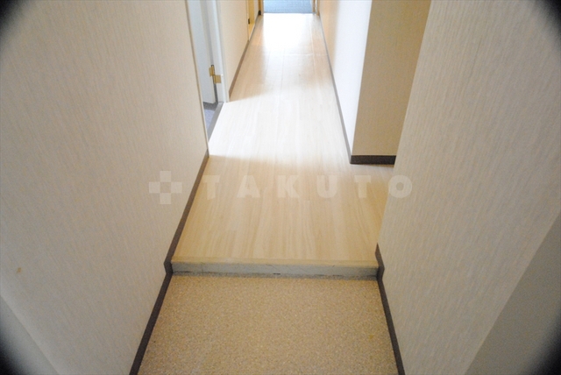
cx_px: 280
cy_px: 188
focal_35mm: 24
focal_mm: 16
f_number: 5.6
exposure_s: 1/30
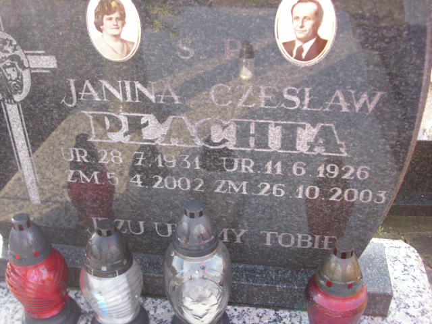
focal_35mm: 37
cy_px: 162
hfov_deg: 50.1
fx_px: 462
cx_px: 216
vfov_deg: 38.7
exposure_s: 1/60
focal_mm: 6.2
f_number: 2.8
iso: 200
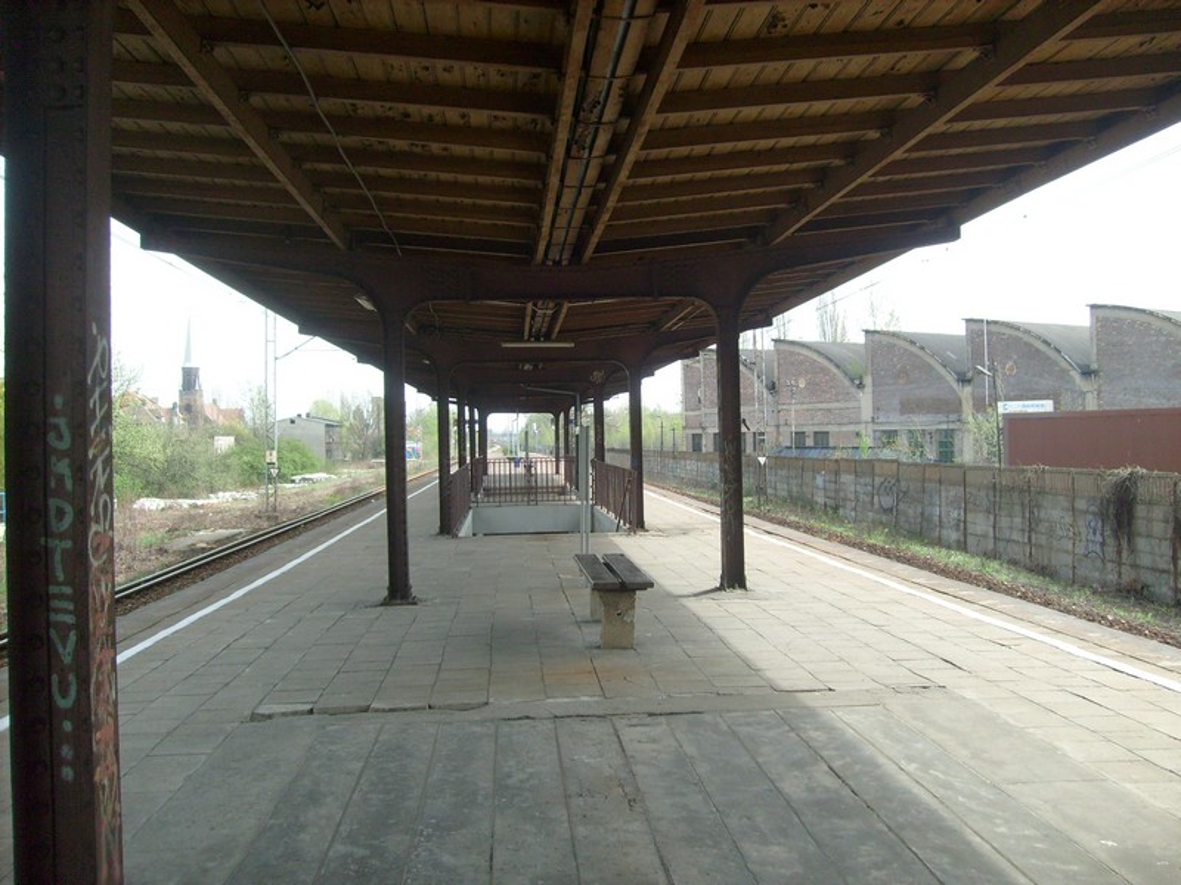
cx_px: 590
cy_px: 442
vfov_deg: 40.7
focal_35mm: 35
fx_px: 1194
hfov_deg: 52.6
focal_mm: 5.8
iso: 80
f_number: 7.1
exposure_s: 1/90
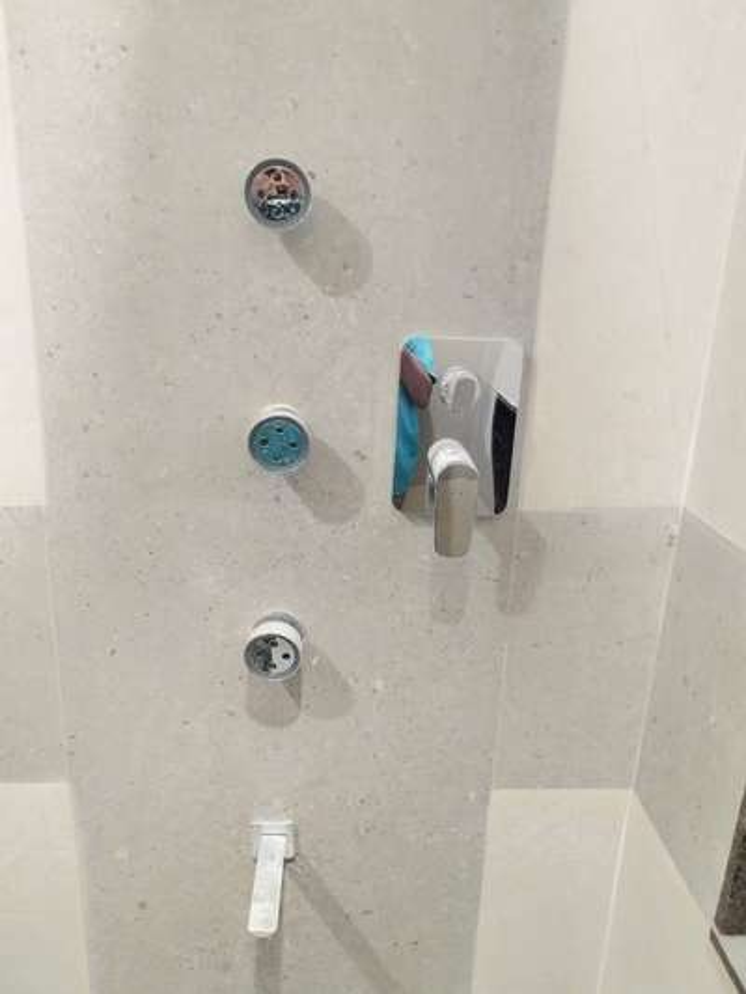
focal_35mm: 26
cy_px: 497
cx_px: 373
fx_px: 747
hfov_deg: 53.1
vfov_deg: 67.3
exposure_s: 1/25
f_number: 1.8
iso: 800
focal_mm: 4
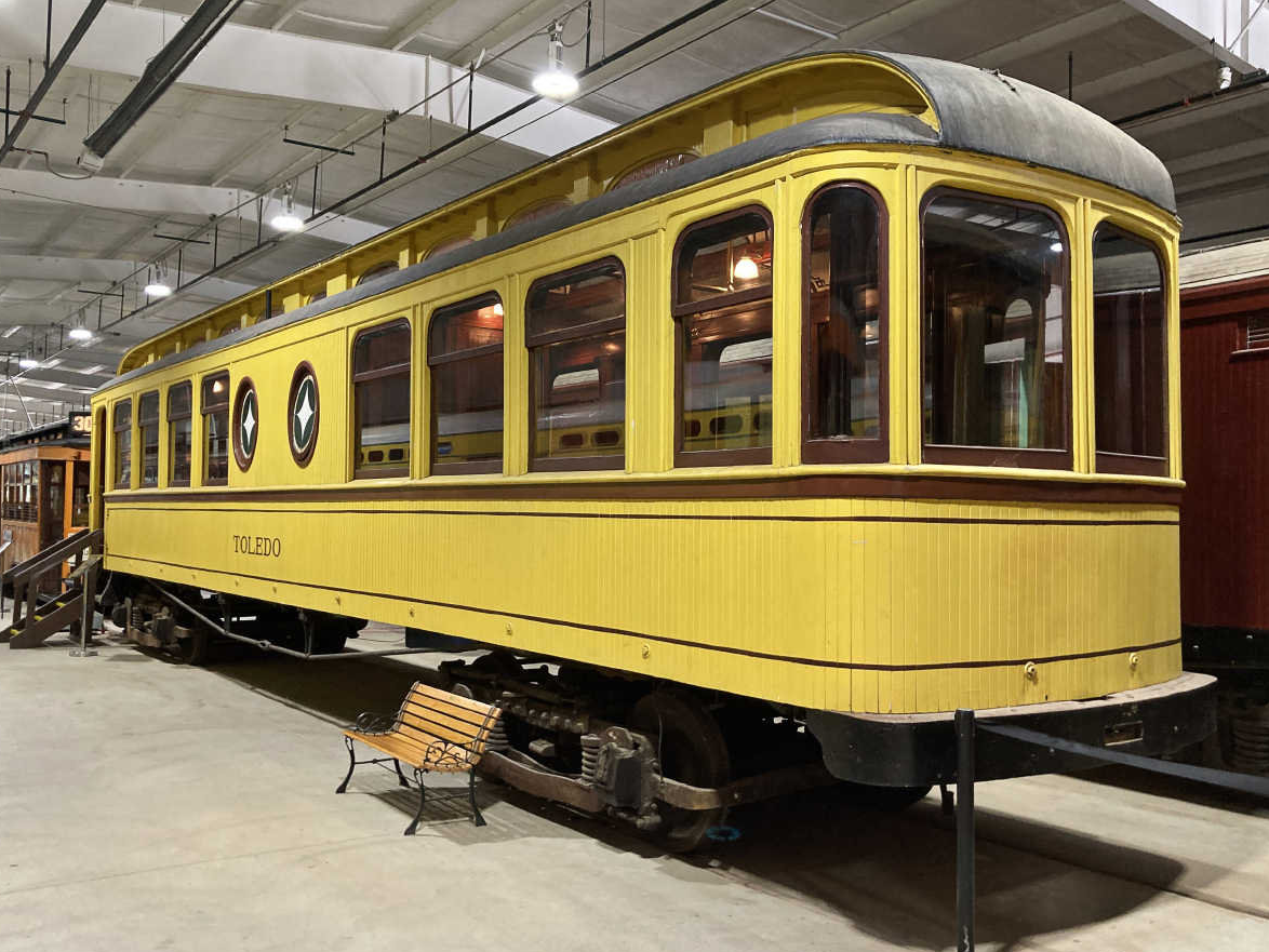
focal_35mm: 31
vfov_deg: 45.5
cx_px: 617
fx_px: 1137
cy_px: 465
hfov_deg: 58.3
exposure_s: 1/60
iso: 200
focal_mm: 3.99
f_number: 1.8
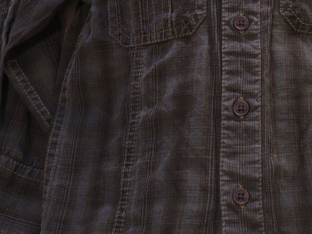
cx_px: 263
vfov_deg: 19.5
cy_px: 67
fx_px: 676
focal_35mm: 75
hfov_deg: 25.4
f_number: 2
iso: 400
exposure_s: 1/15
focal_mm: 6.5
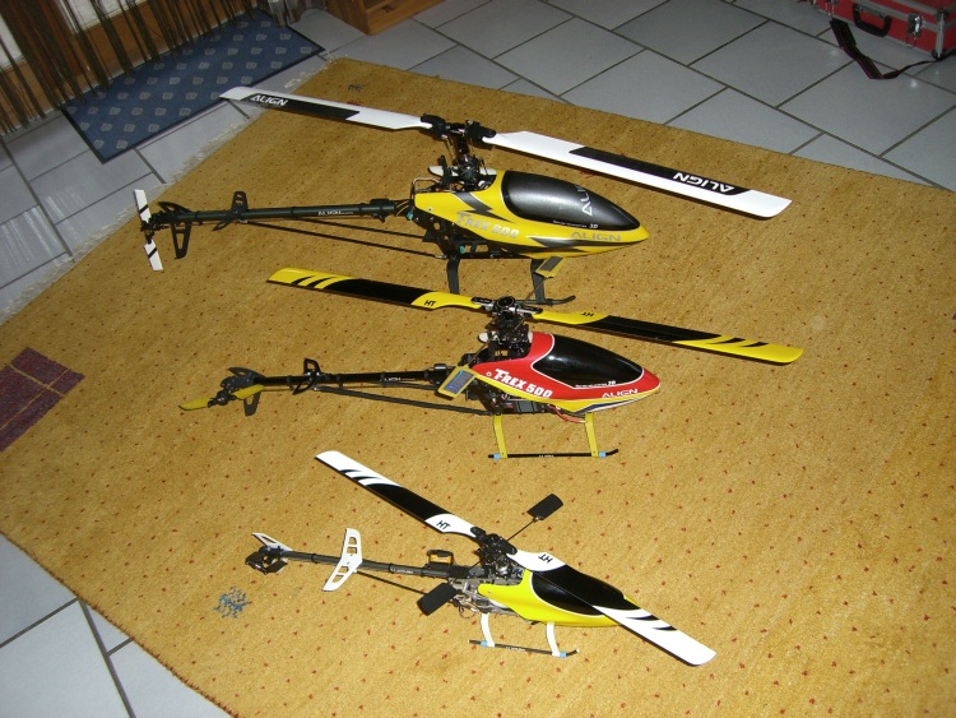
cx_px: 478
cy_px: 359
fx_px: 1050
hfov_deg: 49.0
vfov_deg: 37.7
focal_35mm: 38
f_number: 2.7
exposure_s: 1/60
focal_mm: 6.2
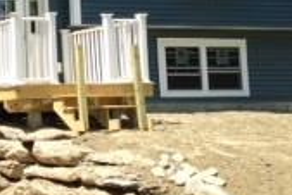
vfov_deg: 10.5
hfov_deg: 14.9
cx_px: -112
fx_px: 1055
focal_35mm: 130
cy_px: 48
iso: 50
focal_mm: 4.12
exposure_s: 1/861
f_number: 2.4
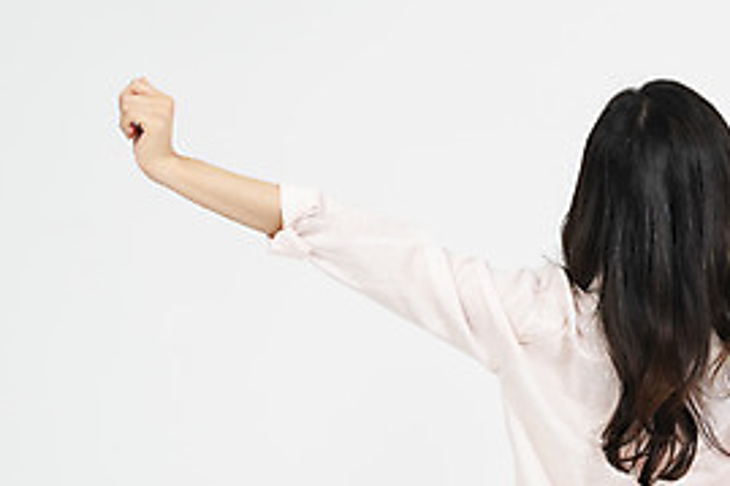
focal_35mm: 107
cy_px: 334
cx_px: 636
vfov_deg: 12.8
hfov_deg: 18.8
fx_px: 2168
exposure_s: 1/125
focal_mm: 48
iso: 100
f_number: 14
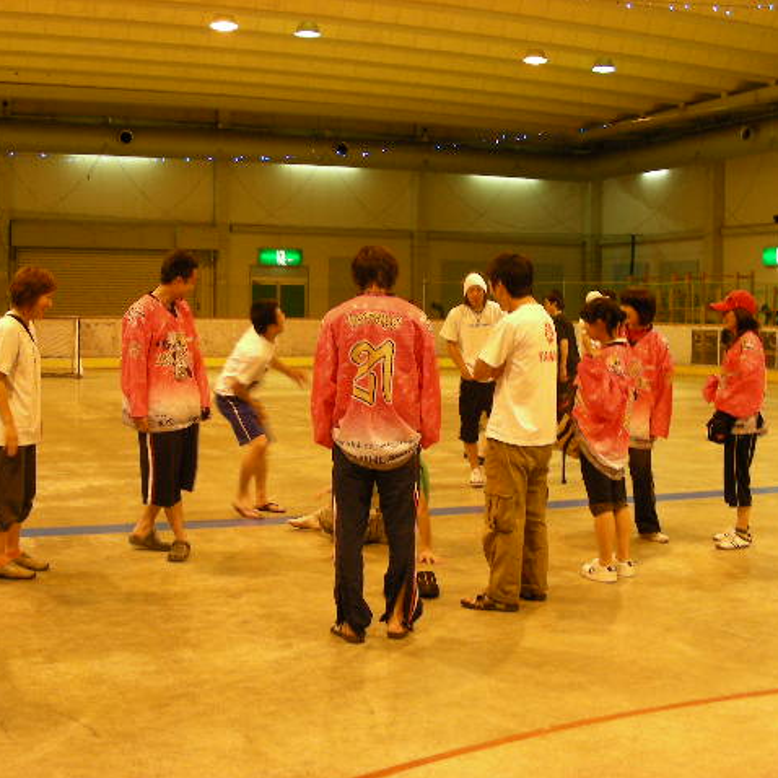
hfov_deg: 37.5
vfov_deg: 37.6
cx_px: 330
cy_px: 389
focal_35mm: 45
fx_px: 1144
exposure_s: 1/22.4
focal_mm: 6.3
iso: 200
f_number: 3.5
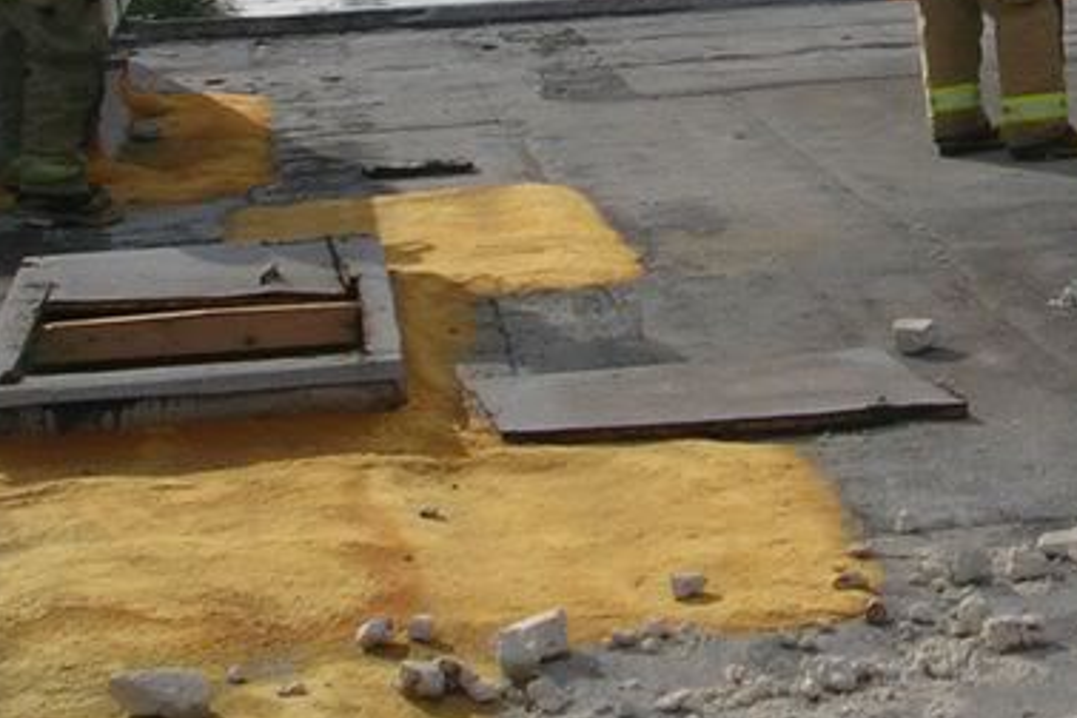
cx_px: 1023
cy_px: -134
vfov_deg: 12.5
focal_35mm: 107
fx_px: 3201
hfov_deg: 18.7
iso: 50
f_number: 5.6
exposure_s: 1/532
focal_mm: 5.8
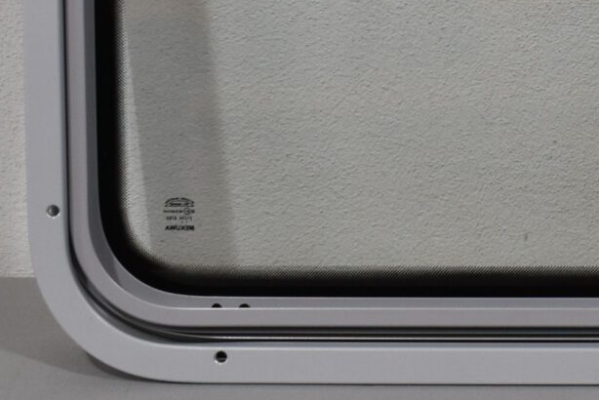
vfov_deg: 8.9
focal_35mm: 150
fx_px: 2497
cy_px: -254
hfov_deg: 13.2
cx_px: 788
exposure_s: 1/125
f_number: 5.6
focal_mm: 24
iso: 400
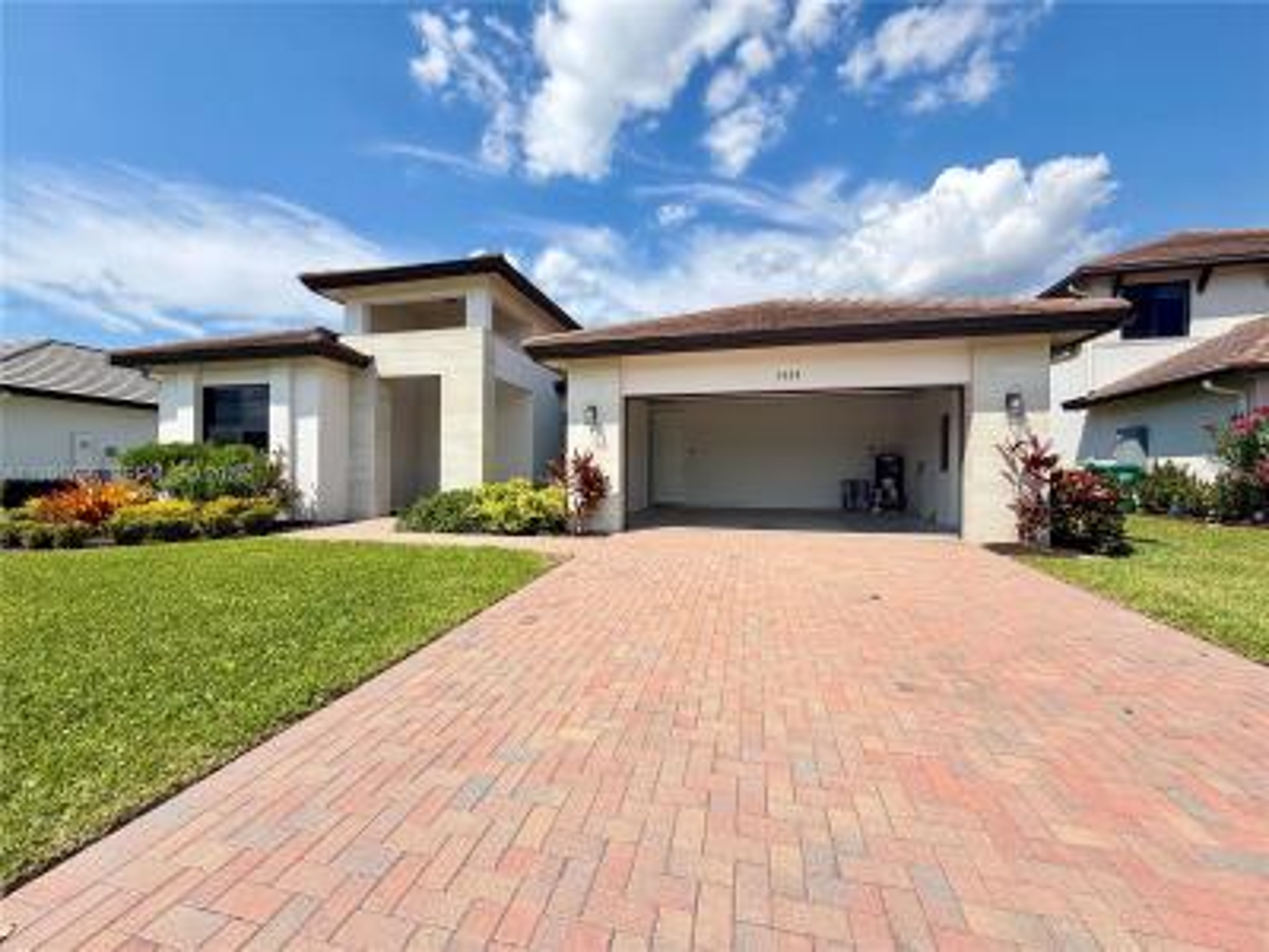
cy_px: 476
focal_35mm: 14
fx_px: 513
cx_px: 634
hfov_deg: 102.1
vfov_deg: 85.7
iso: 25
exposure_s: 1/770
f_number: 2.2
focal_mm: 2.22
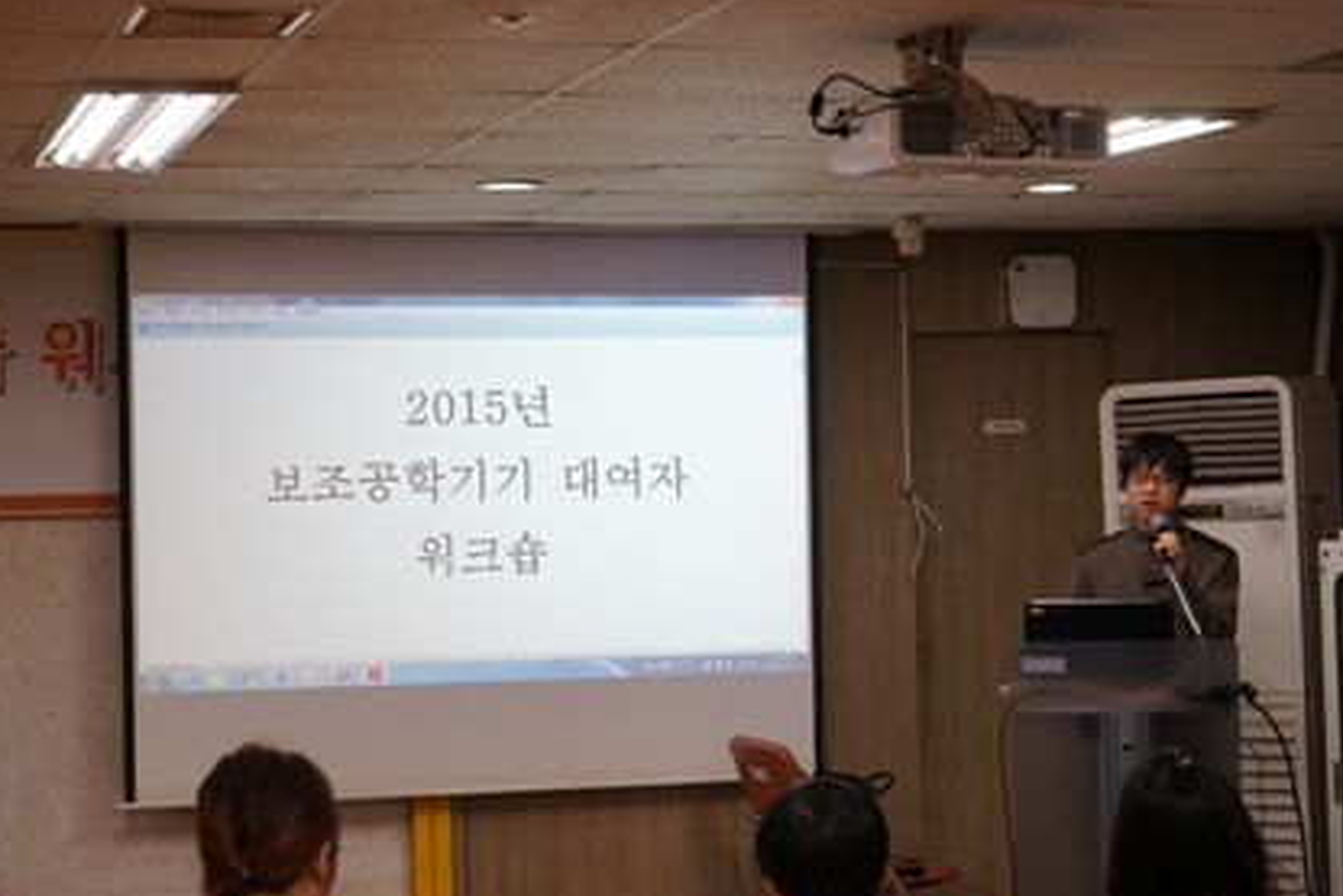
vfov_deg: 18.2
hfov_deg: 27.0
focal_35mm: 75
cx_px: 652
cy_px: 466
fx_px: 2799
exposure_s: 1/200
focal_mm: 70
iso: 1000
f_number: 5.6
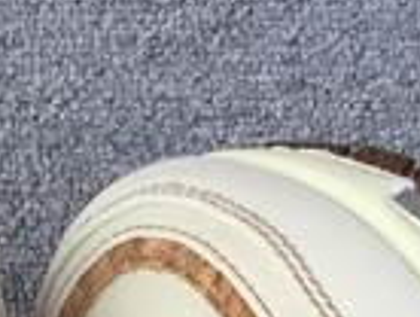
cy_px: 913
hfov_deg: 9.6
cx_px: -76
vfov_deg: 6.7
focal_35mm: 202
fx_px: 2455
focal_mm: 3.3
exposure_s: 1/191
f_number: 2.4
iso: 25
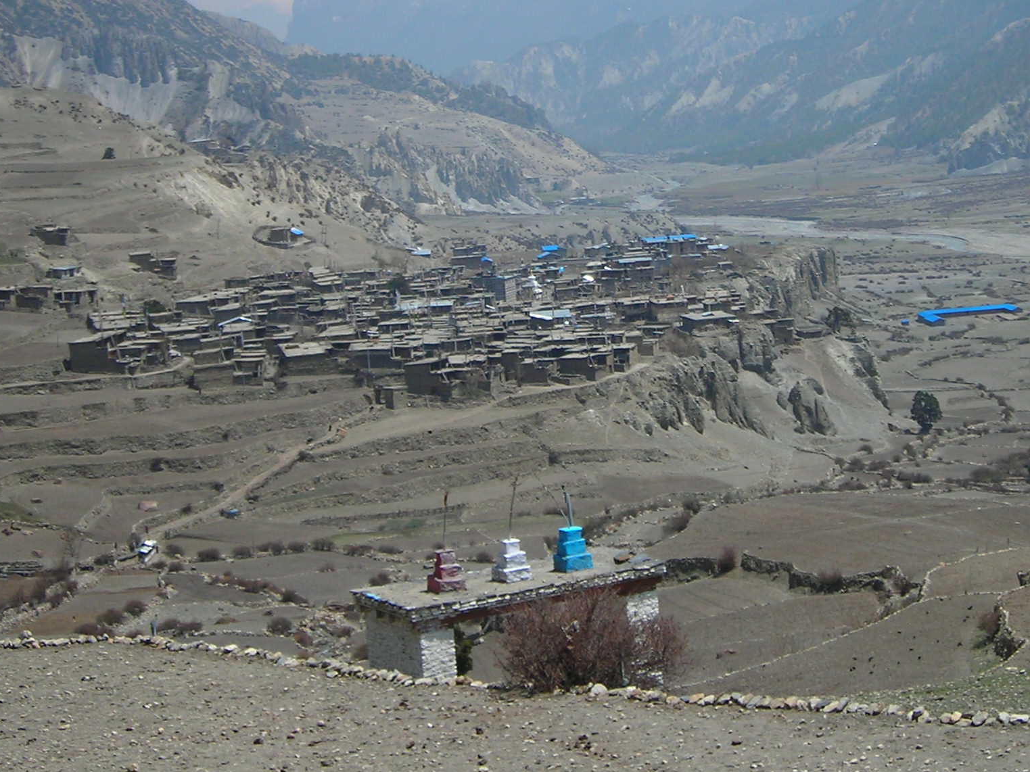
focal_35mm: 80
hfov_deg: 24.4
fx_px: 2380
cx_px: 609
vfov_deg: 18.2
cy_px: 132
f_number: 6.9
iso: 50
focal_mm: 7.8
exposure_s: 1/205
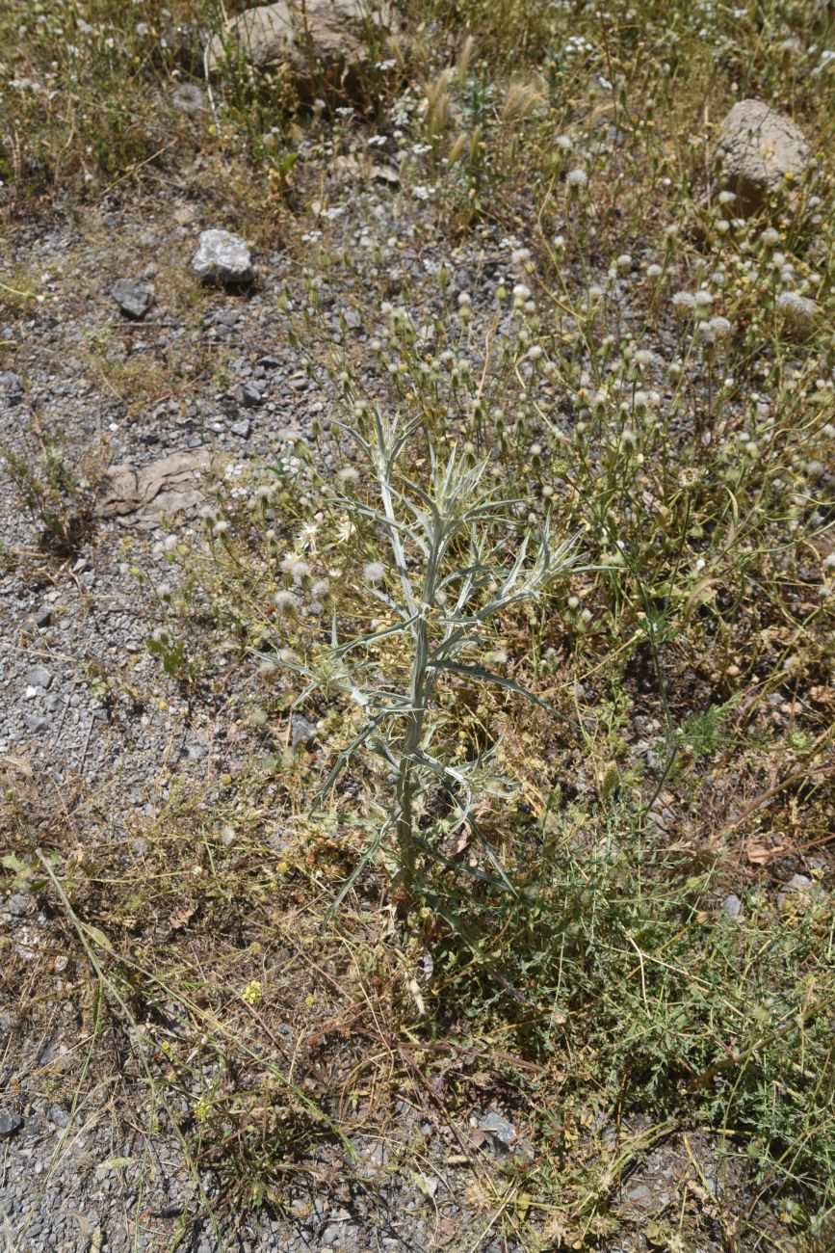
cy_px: 626
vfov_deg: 58.7
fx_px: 1113
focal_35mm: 32
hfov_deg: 41.1
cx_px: 418
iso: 100
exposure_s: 1/200
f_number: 10
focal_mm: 32
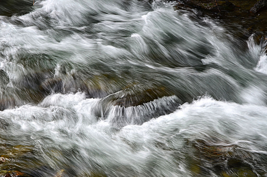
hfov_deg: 19.5
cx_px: 134
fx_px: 777
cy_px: 88
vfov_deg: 13.0
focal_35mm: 105
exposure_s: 1/8
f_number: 32
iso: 160
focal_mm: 70
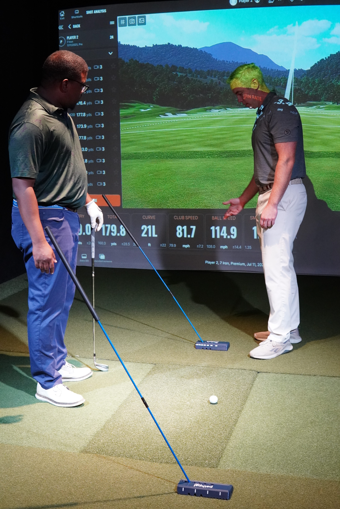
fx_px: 637
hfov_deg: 29.9
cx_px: 170
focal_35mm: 45
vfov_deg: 43.6
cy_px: 254
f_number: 5
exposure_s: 1/100
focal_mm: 30
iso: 4000
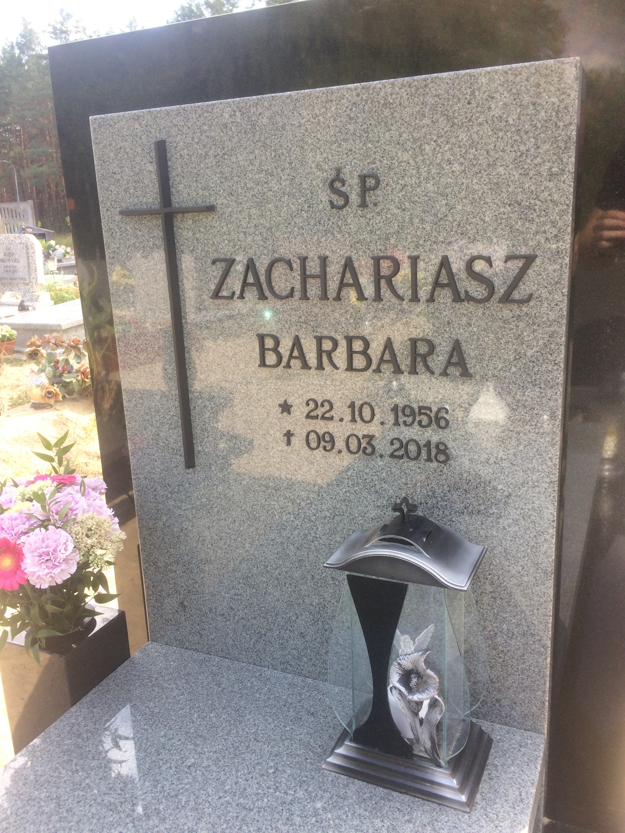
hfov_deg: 48.2
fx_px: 698
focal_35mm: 29
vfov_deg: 61.7
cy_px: 416
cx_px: 312
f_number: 2.2
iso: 32
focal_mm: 4.15
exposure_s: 1/331
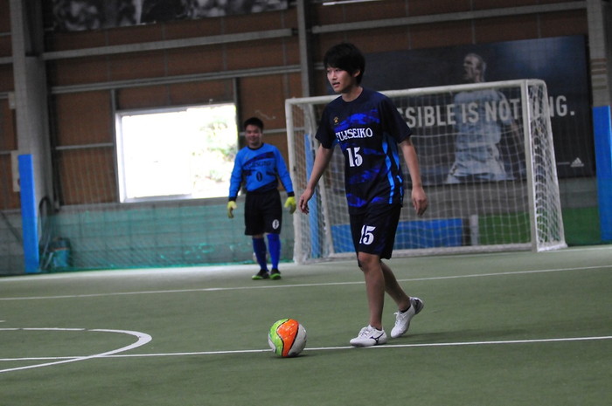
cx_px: 306
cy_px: 203
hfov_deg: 17.1
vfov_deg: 11.4
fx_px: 2038
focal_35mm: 120
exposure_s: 1/500
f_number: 2.8
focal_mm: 80
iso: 2800
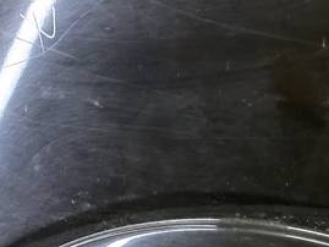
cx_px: 352
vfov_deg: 15.5
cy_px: 166
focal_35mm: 95
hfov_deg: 19.8
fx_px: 903
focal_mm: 4.6
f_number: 1.8
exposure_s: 1/50
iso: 160
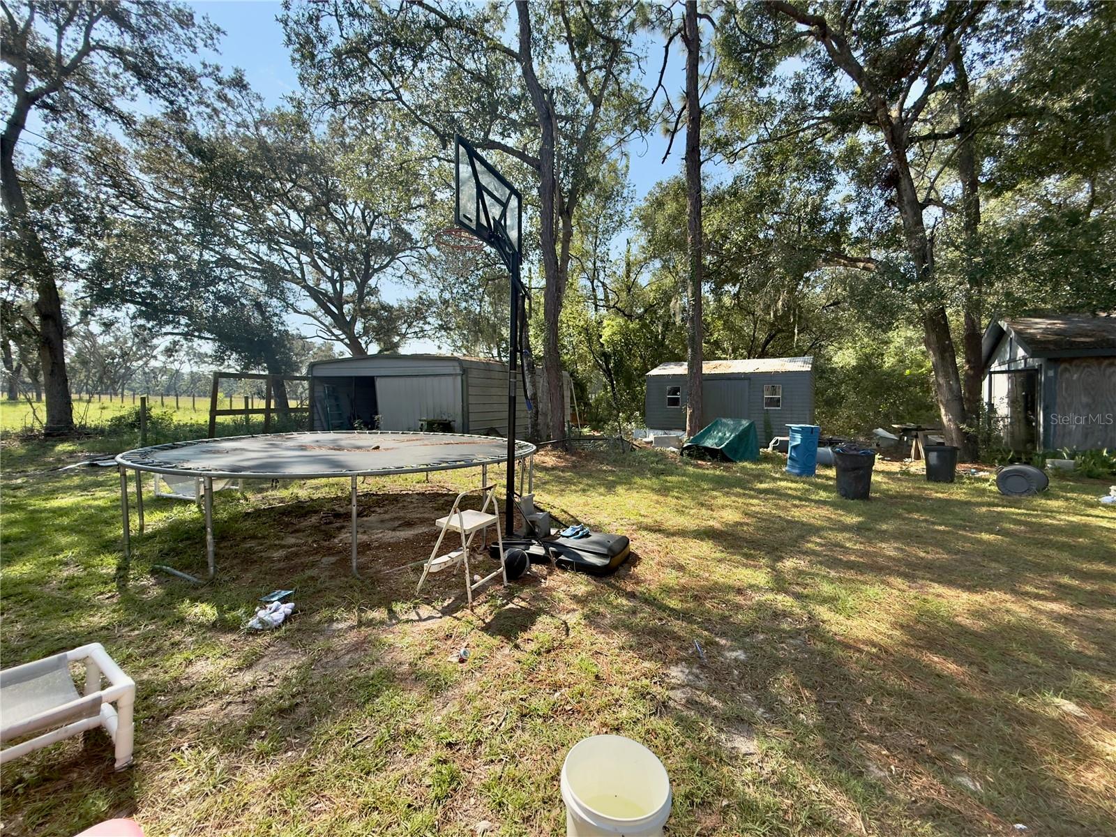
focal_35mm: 14
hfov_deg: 102.1
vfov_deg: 85.7
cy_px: 418
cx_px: 558
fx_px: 451
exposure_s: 1/985
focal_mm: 2.22
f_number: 2.2
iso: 64
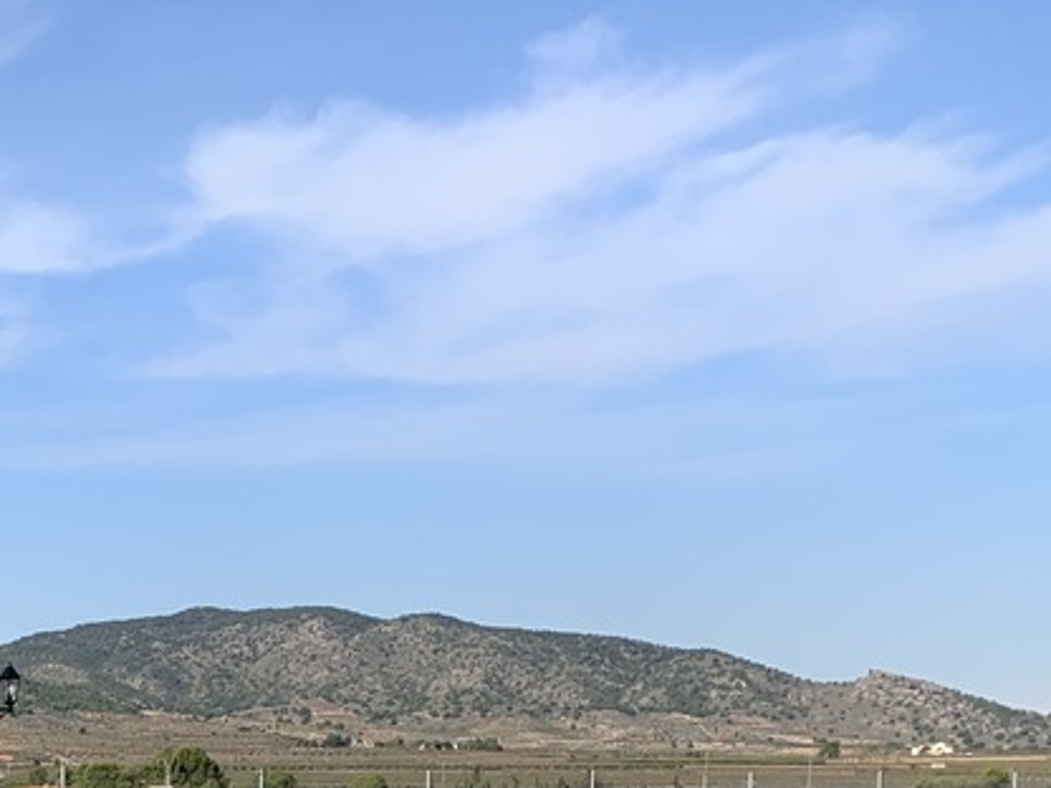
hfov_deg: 21.7
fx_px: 2429
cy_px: 1202
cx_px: -364
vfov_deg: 16.7
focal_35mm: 80
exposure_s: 1/2481
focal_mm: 4.25
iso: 25
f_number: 1.8
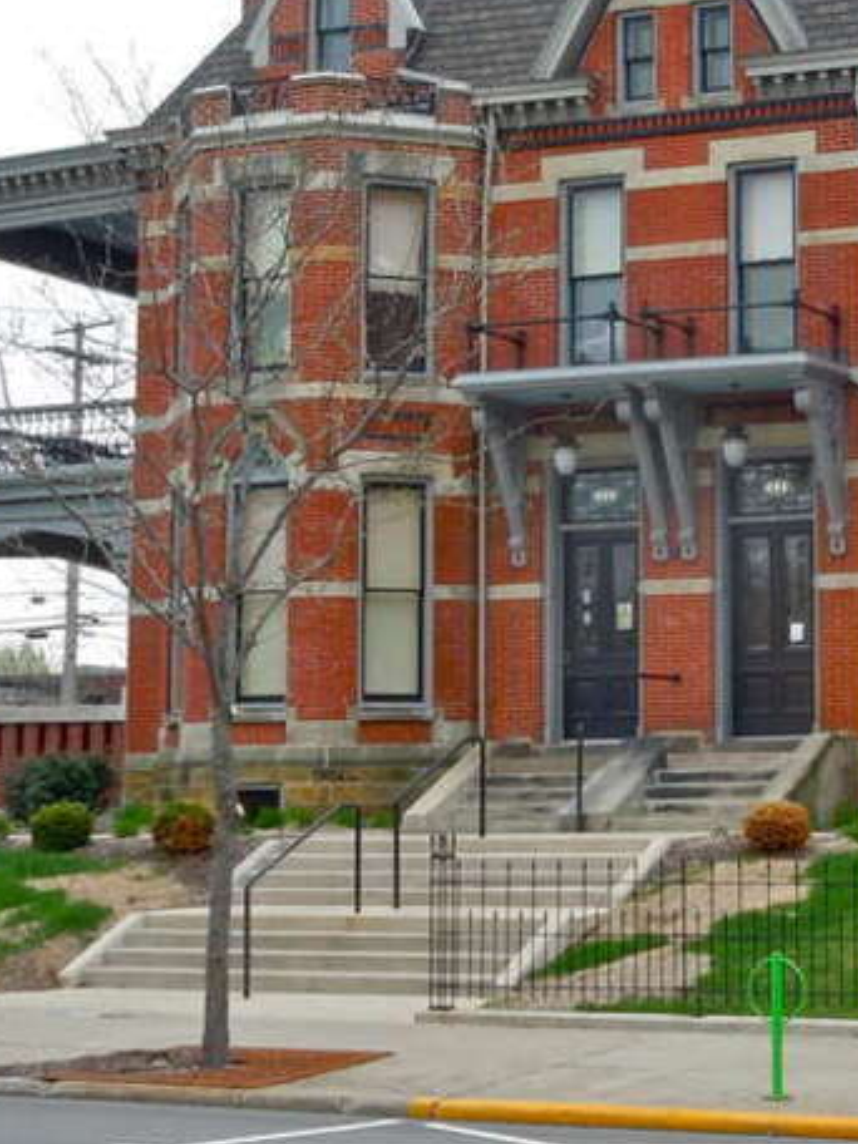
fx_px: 2611
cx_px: 848
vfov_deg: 24.6
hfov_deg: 18.2
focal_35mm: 79
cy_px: 396
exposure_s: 1/200
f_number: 4.6
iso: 100
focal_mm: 8.1
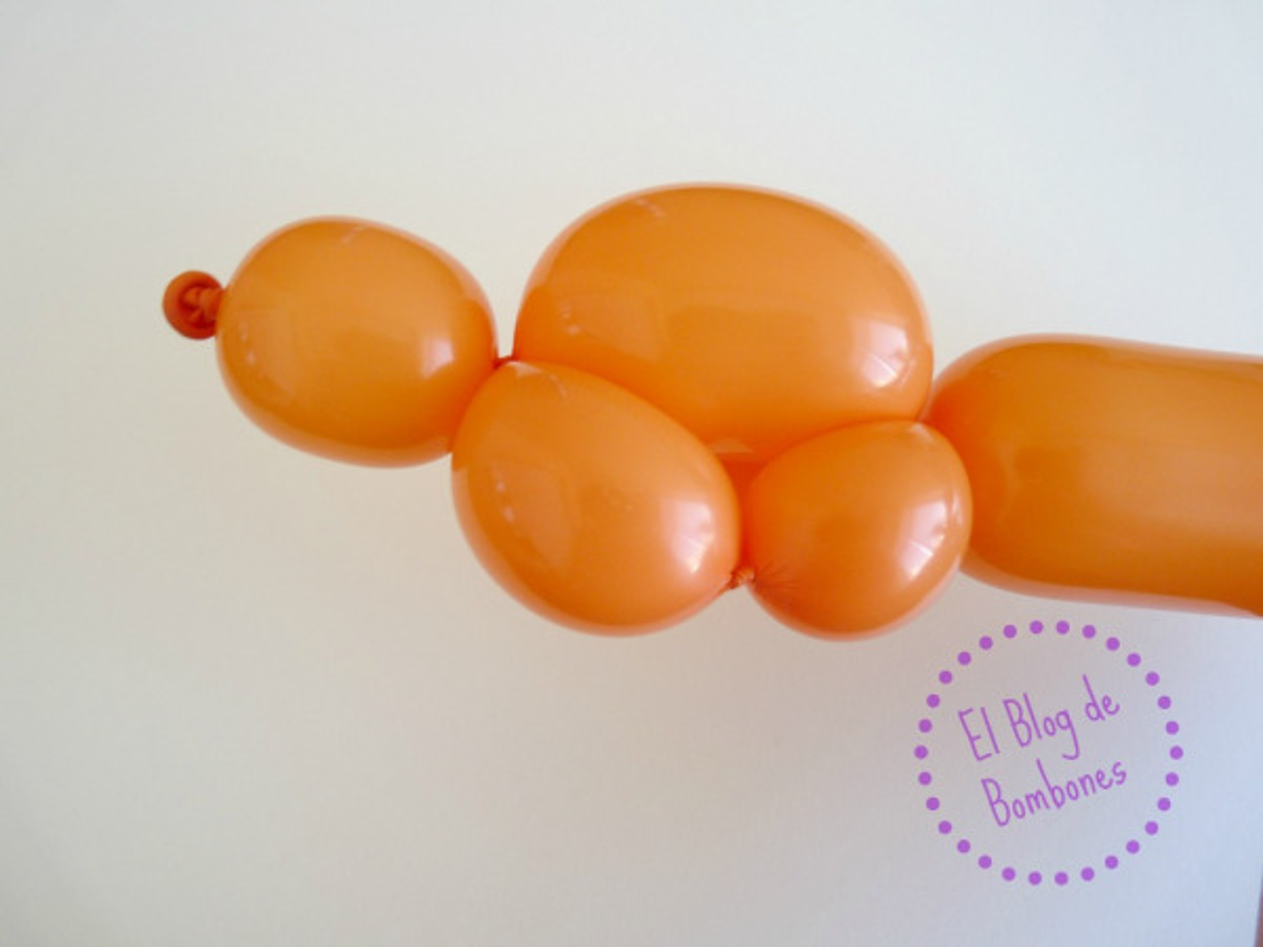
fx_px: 985
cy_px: 474
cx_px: 632
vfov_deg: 51.4
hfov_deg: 65.3
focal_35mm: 27
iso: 100
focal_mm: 4.8
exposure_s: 1/30
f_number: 2.8
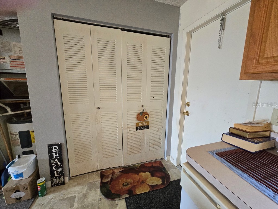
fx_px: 104
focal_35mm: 13
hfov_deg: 106.2
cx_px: 139
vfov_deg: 89.9
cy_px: 104
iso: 500
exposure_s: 1/60
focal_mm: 2.2
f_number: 2.2
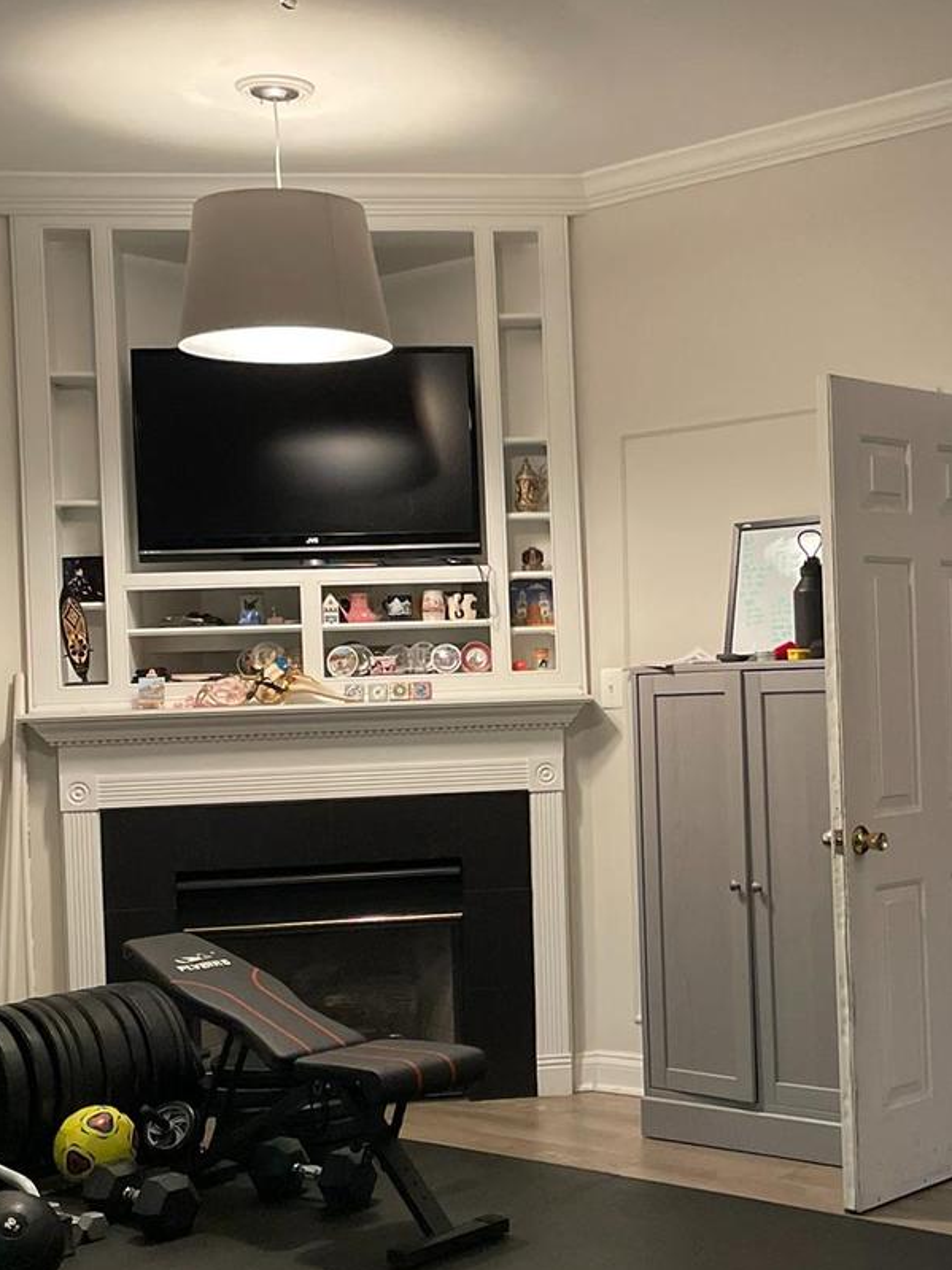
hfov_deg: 28.6
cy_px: 706
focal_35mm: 50
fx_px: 1834
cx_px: 729
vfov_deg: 38.1
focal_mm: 4.2
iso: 500
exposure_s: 1/40
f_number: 1.6
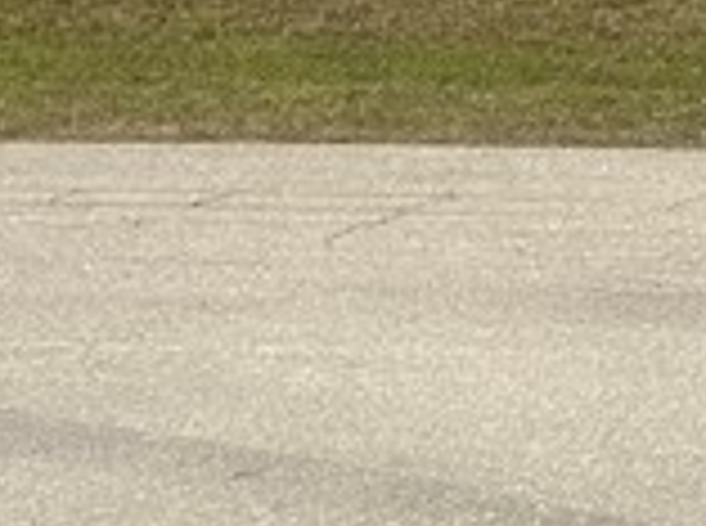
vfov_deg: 8.6
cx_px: 1484
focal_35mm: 170
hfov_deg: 10.5
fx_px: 3459
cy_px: -45
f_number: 1.5
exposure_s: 1/7463
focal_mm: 5.7
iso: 50
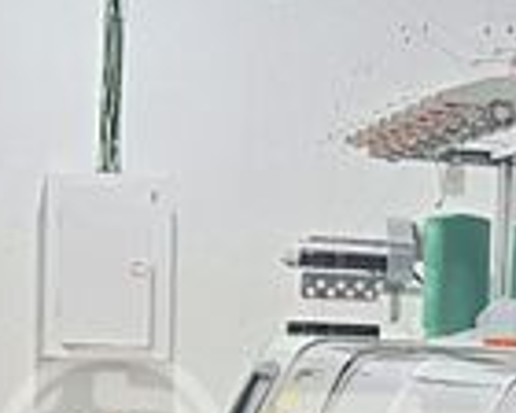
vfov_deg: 16.0
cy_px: 465
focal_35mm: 93
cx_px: 475
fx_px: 1420
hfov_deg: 20.1
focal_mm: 1.74
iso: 250
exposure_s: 1/24
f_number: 2.2
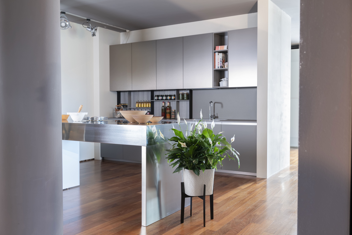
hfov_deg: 54.4
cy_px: 118
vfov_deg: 37.9
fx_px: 342
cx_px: 176
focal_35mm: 35
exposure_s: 1/5
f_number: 5.6
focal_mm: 35
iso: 400
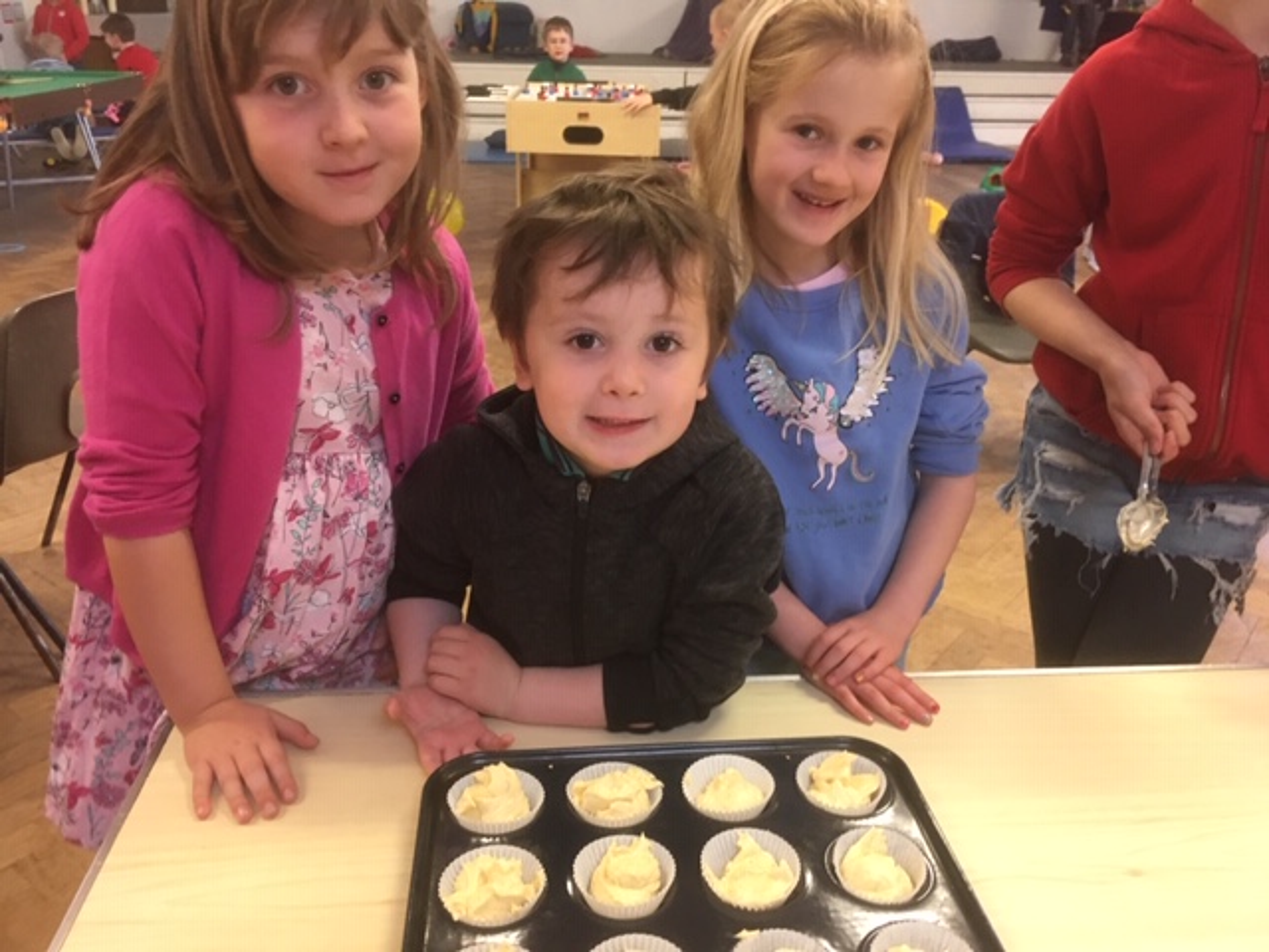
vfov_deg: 48.2
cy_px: 476
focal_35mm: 29
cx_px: 634
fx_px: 1063
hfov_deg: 61.7
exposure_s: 1/33
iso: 200
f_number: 2.2
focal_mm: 4.15
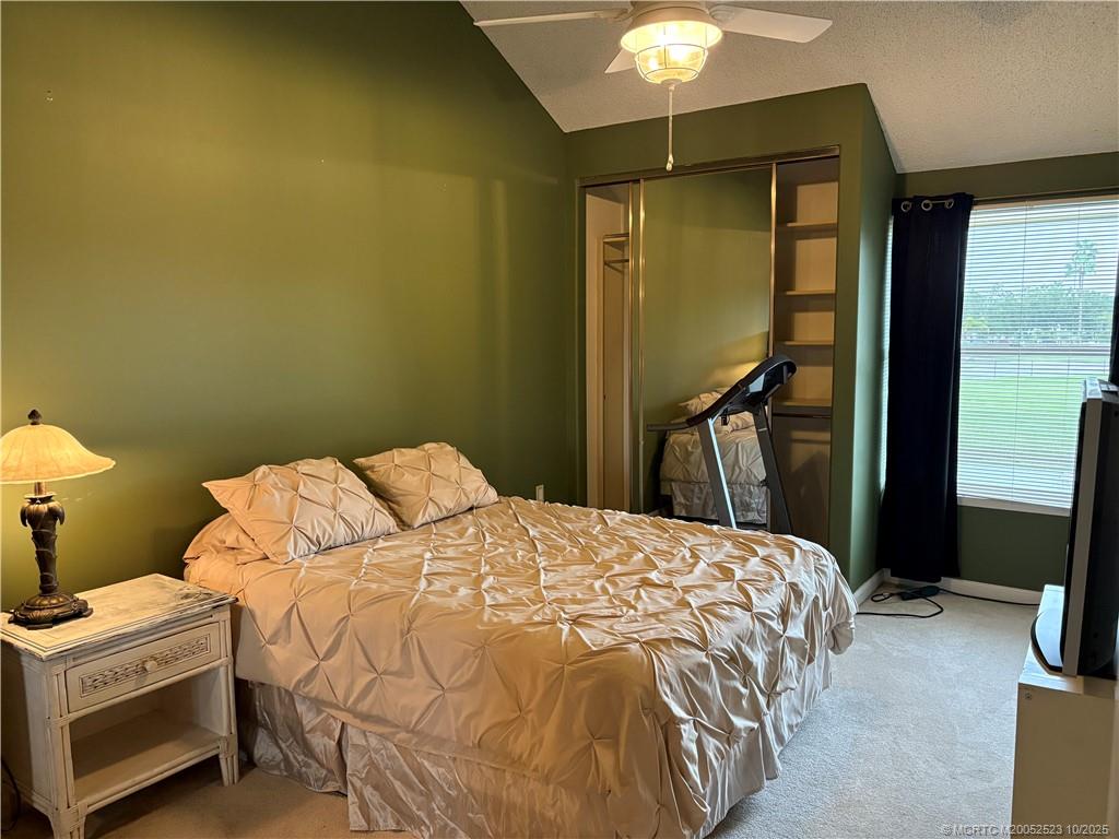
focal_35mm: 26
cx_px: 560
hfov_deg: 67.3
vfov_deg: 53.1
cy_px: 420
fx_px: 840
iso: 400
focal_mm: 5.96
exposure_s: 1/60
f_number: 1.6
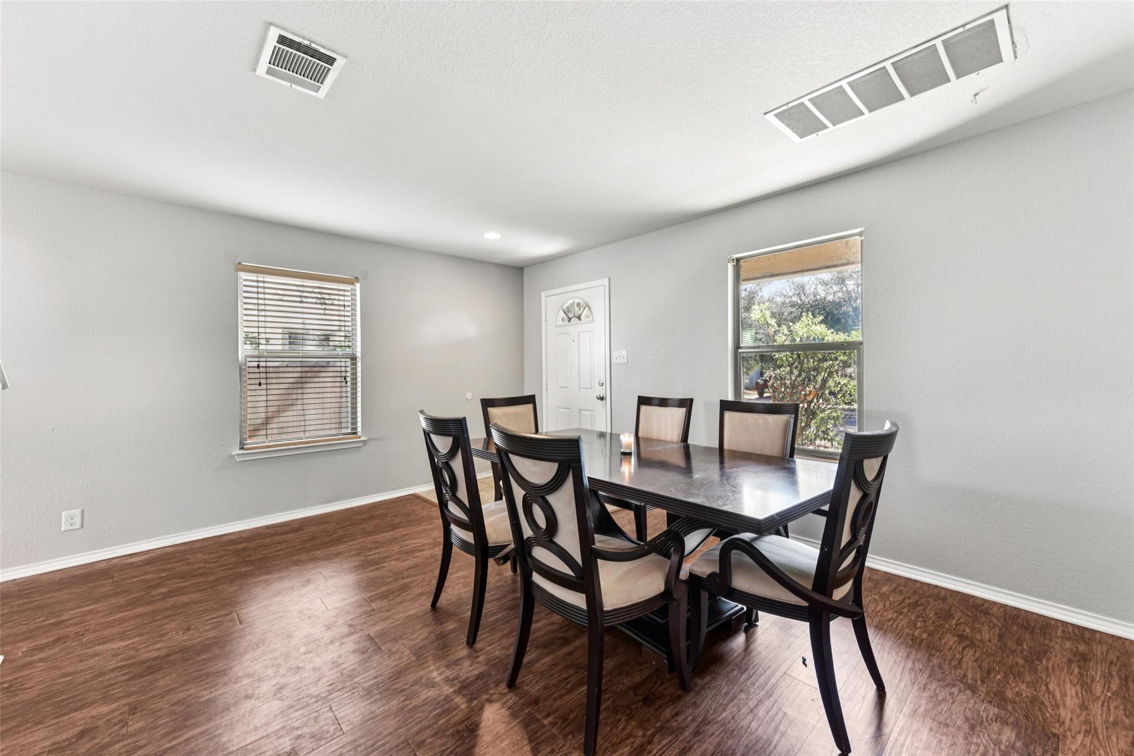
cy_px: 378
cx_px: 567
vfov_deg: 81.2
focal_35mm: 14
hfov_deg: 104.3
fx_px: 441
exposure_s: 1/8
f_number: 8
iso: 400
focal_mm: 14
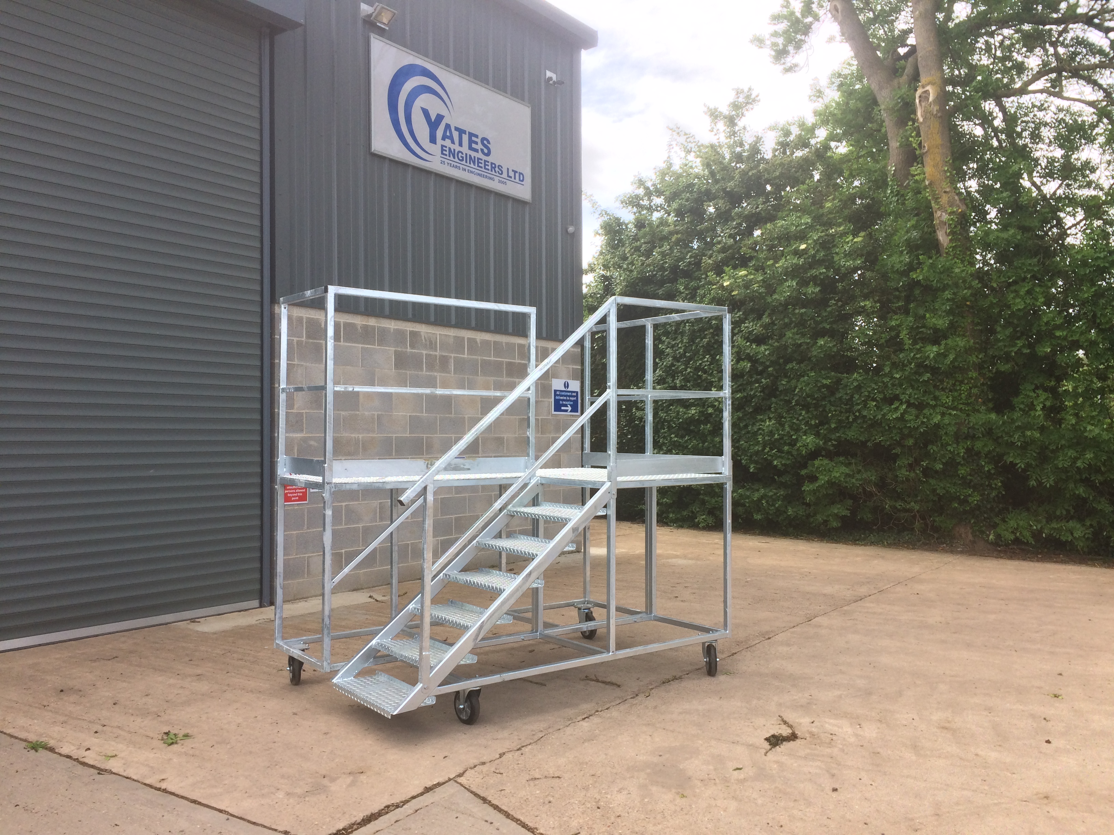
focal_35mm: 29
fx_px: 933
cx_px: 557
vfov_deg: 48.2
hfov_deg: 61.7
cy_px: 418
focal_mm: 4.15
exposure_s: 1/446
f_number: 2.2
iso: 32
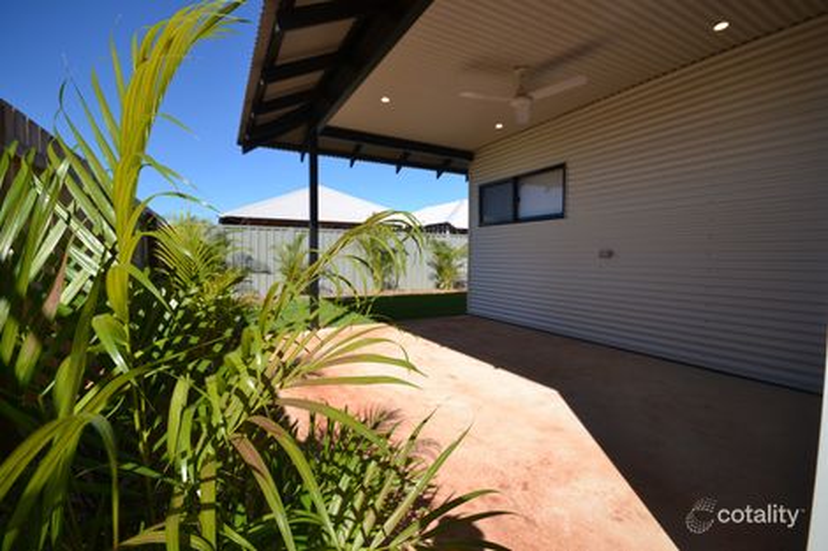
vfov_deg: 77.3
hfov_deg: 100.4
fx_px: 345
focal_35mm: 15
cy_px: 276
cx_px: 414
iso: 100
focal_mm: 10
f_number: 8
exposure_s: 1/250
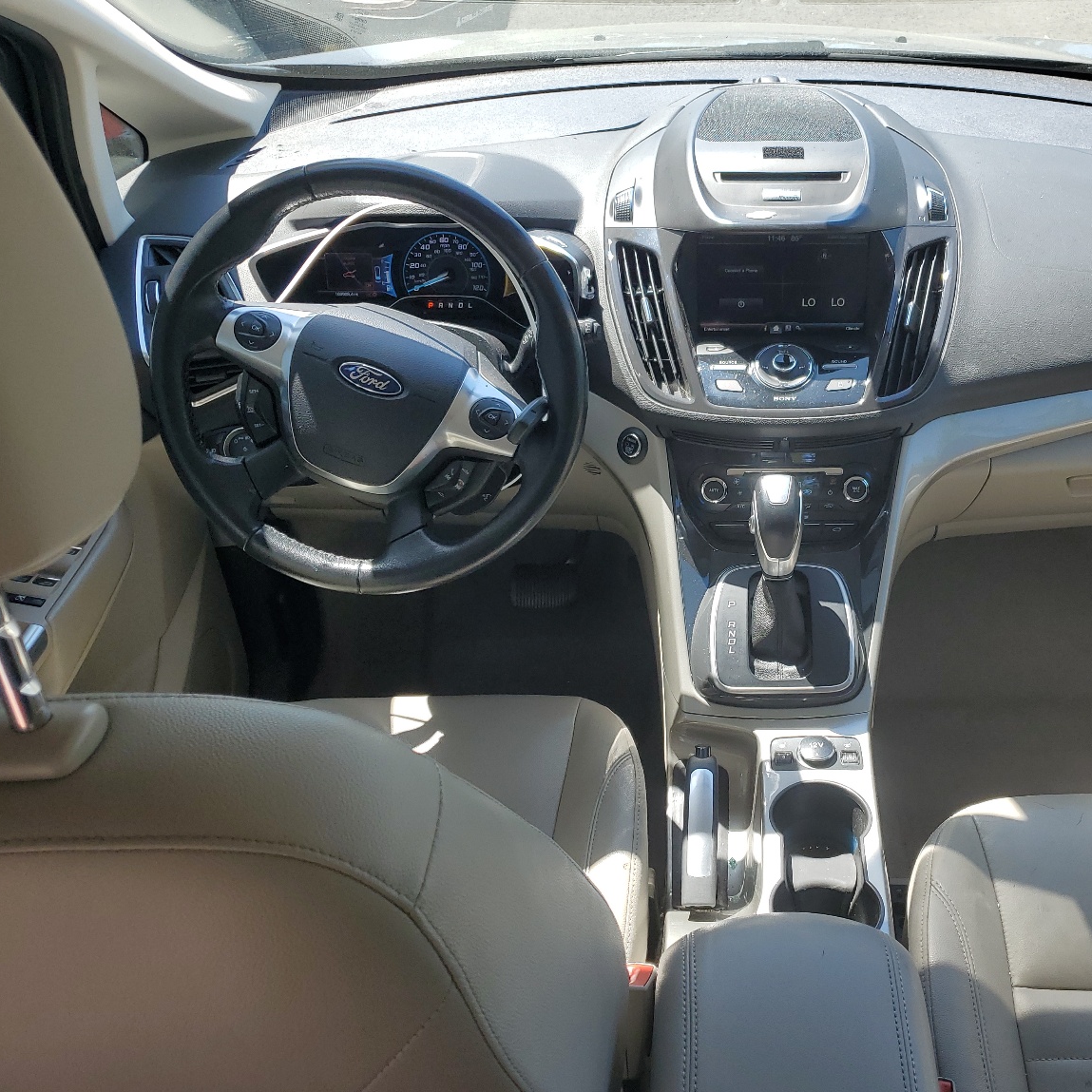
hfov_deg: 50.1
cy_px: 568
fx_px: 1142
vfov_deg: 51.1
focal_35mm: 32
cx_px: 737
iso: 50
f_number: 1.5
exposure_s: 1/588
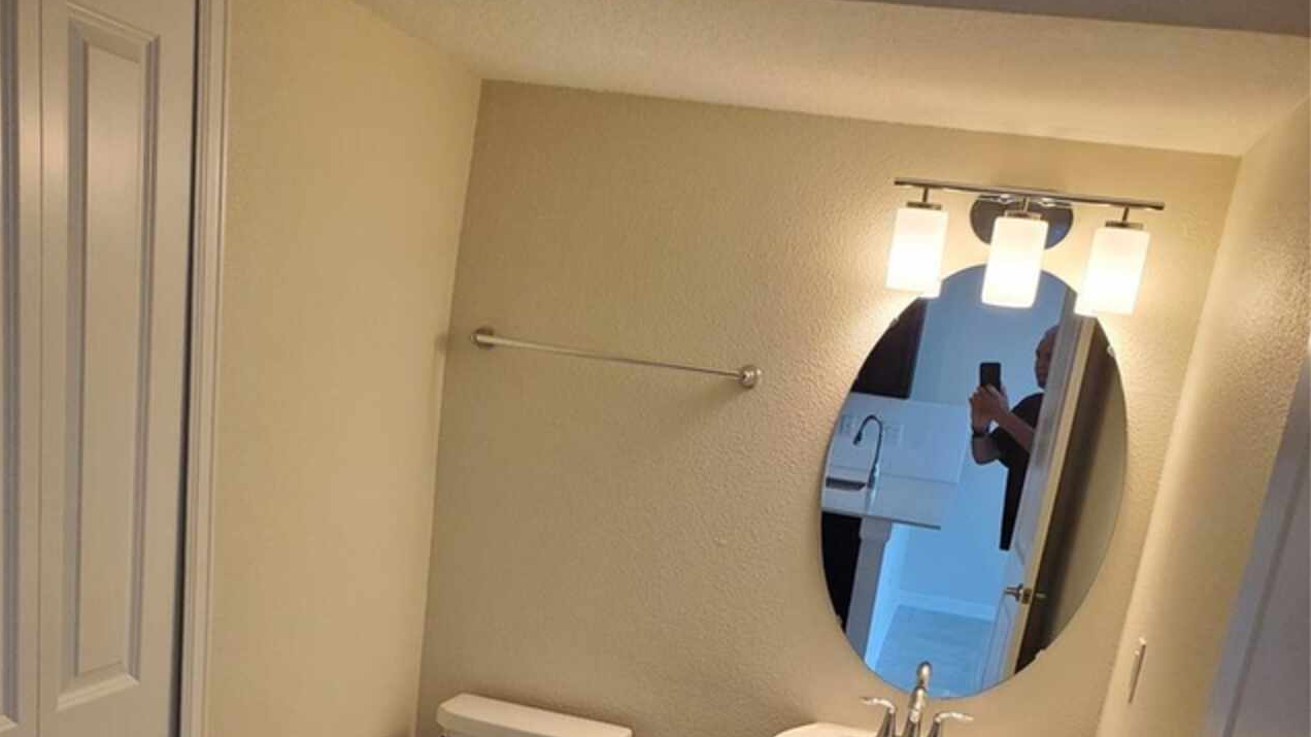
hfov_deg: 52.8
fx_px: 1321
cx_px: 652
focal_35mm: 38
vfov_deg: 28.6
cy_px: 784
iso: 200
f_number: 2.4
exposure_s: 1/120
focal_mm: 4.3
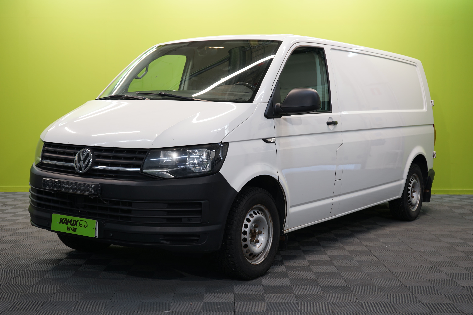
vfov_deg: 28.6
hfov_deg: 41.9
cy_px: 158
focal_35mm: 47
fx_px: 617
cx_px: 236
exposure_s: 1/6
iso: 100
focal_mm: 47
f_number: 5.6
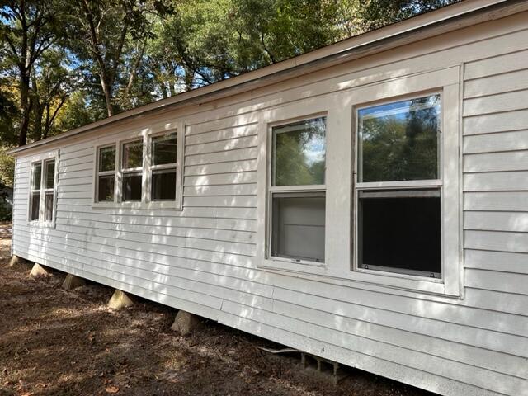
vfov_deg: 56.8
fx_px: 366
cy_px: 198
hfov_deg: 71.6
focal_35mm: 24
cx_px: 264
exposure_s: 1/1272
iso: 80
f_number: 1.78
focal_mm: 6.86
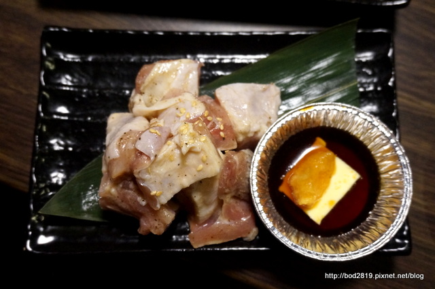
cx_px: 218
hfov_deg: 55.2
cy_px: 144
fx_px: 416
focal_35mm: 34
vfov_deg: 38.3
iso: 3200
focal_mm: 23
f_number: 4
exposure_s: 1/40
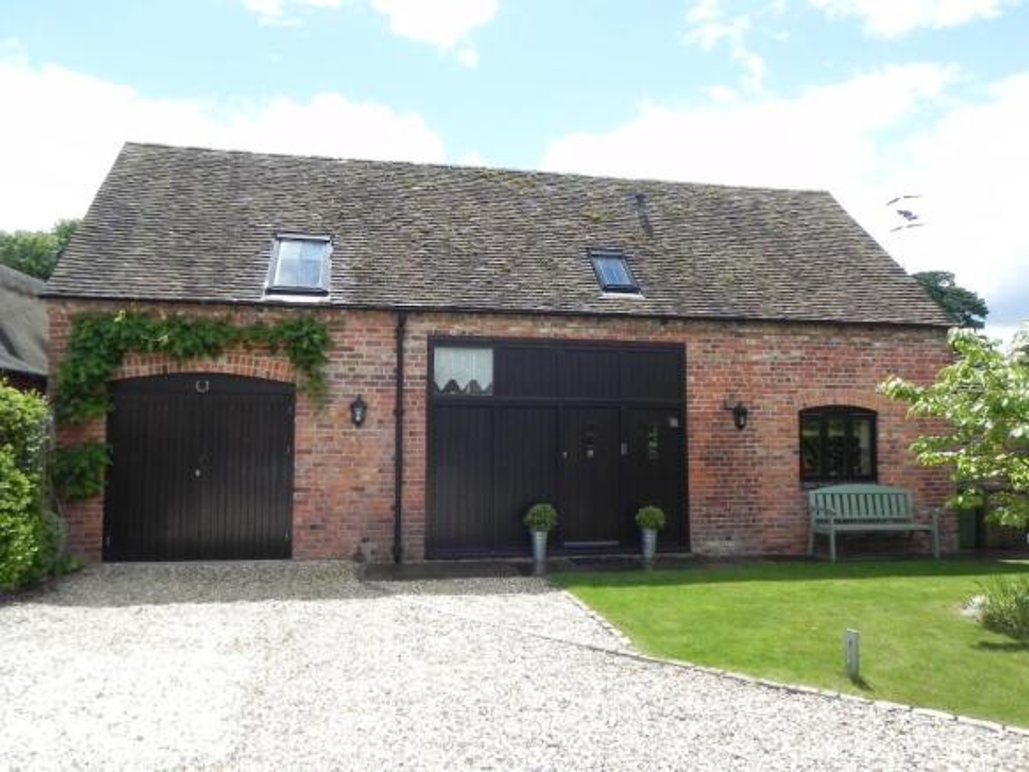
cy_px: 386
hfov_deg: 67.3
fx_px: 773
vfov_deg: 53.0
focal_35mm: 26
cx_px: 514
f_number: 6.3
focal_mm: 4.6
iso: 160
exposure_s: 1/363
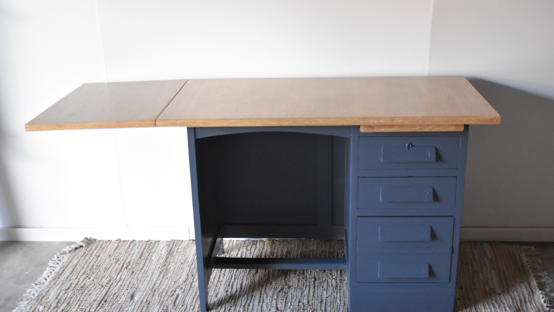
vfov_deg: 26.5
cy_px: 189
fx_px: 661
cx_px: 275
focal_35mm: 45
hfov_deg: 45.5
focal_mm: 28
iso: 4000
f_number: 4.2
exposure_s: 1/125
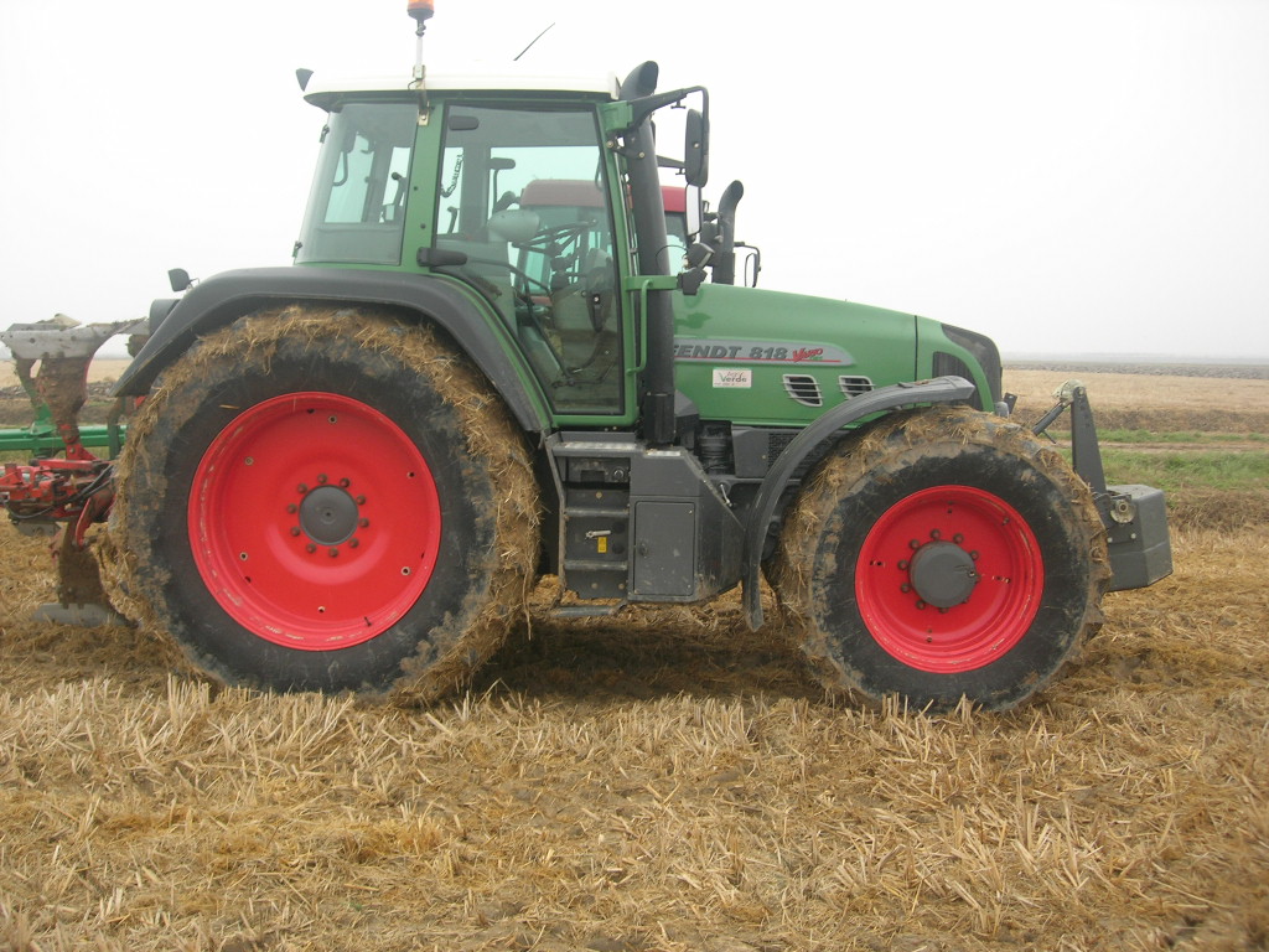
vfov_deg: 37.7
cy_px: 476
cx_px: 634
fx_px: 1393
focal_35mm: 38
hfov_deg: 49.0
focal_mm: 7.8
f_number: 2.8
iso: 64
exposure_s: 1/167
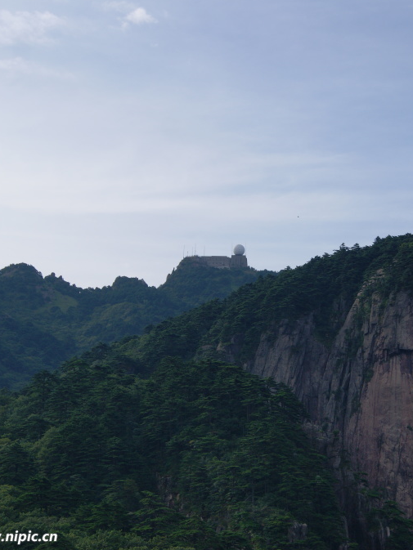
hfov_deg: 19.1
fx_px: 1220
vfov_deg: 25.4
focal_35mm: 77
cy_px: 273
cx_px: 303
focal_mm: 35
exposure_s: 1/400
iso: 100
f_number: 6.3
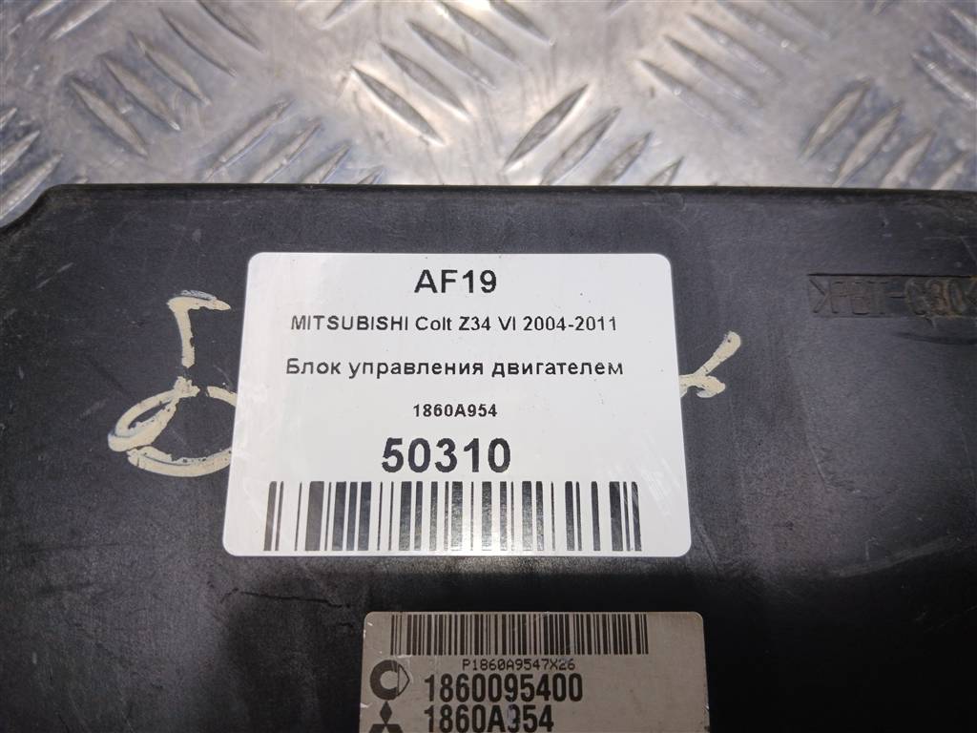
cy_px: 366
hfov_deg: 67.3
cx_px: 488
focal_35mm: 26
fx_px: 734
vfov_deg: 53.1
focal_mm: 3.98
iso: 32
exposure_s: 1/100
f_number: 1.8
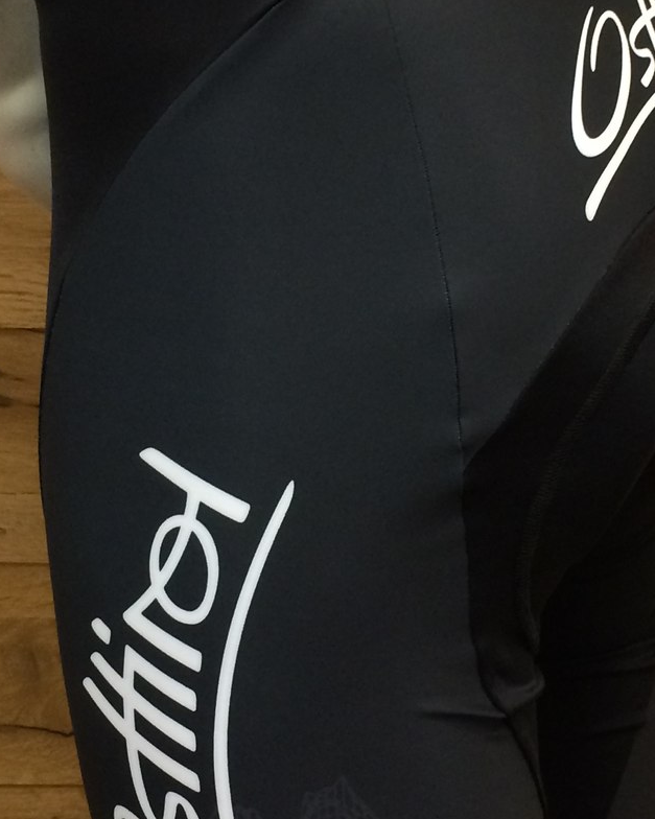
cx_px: 340
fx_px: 1866
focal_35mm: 77
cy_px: 369
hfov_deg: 19.9
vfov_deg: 24.7
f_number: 2.2
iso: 200
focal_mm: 4.15
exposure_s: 1/33
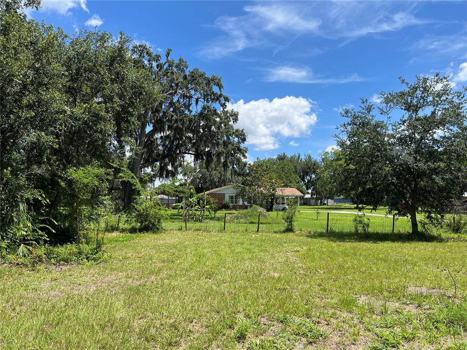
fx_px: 351
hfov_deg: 67.3
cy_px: 175
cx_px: 234
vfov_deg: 53.1
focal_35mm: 26
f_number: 1.6
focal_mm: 5.1
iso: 50
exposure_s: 1/2967
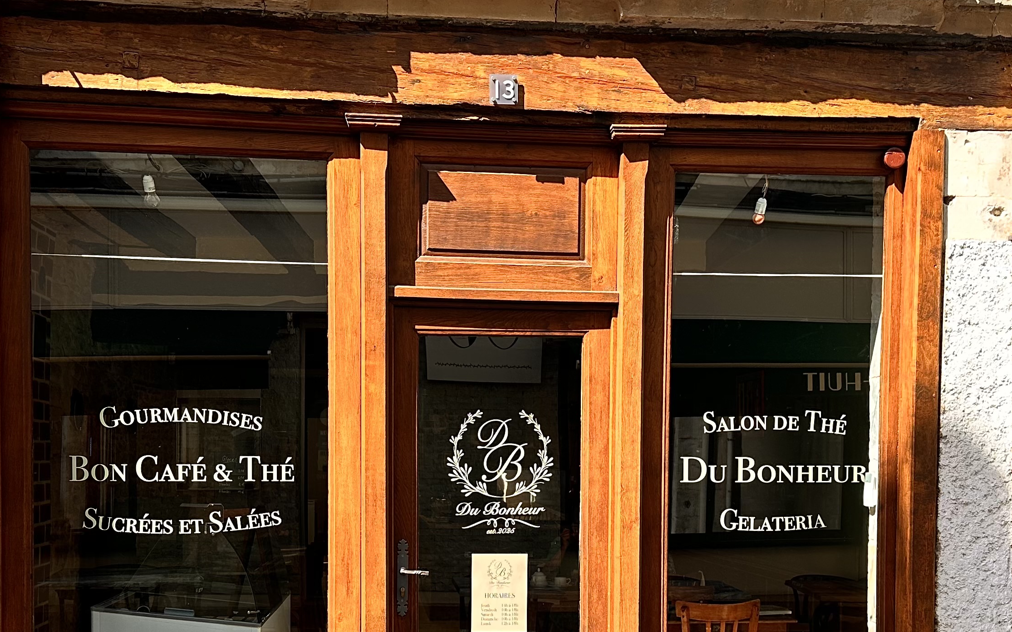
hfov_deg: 43.5
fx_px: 1269
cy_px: 488
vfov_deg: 27.5
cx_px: 517
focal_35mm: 46
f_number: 1.78
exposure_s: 1/501
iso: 80
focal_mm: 6.86
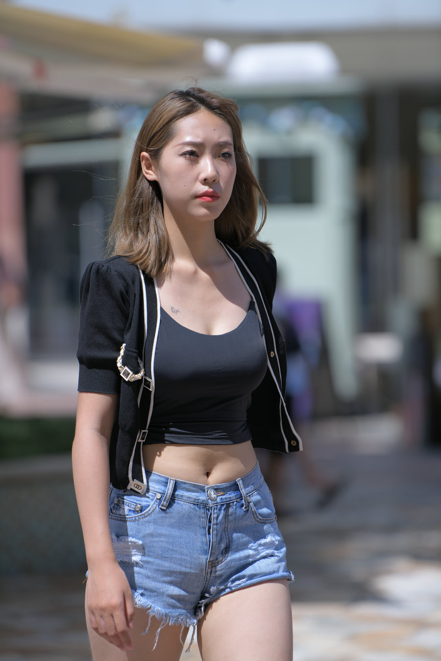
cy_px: 330
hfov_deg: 6.9
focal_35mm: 200
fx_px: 3675
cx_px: 220
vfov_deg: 10.3
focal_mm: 200
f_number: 3.5
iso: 100
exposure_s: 1/1250
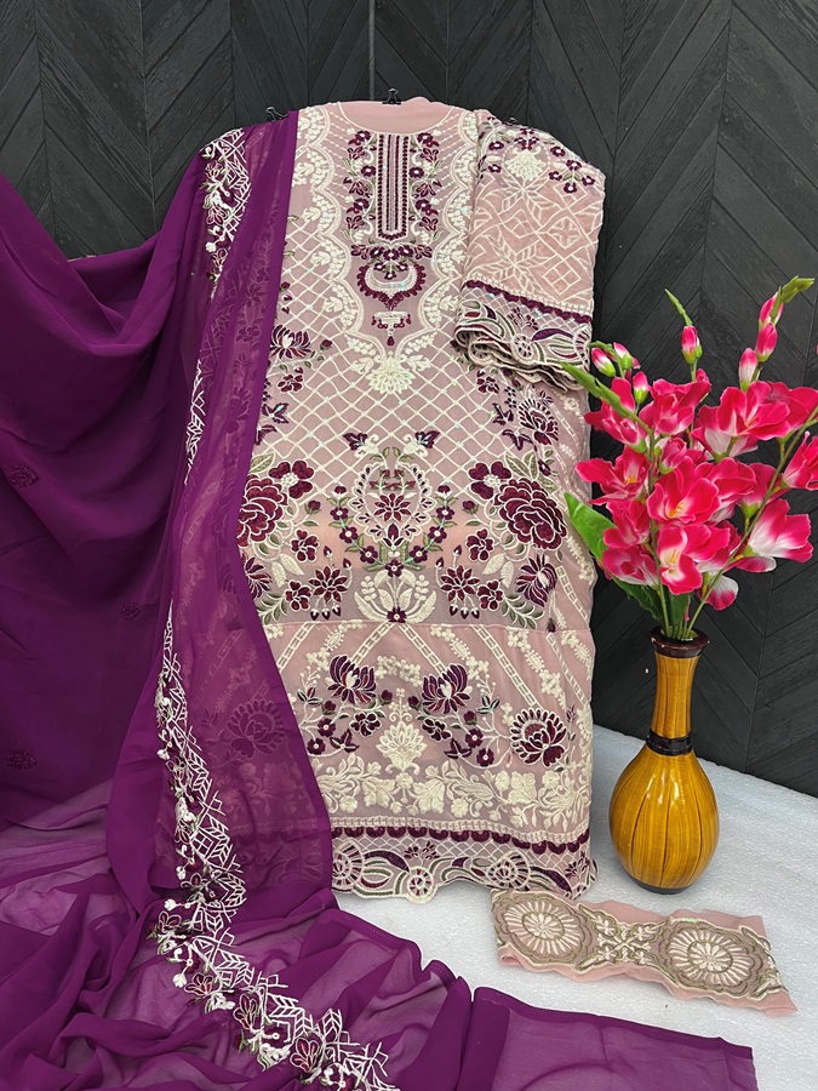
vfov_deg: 67.3
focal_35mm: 26
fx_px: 819
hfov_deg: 53.1
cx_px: 409
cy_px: 546
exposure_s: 1/50
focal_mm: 5.1
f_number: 1.6
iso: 80
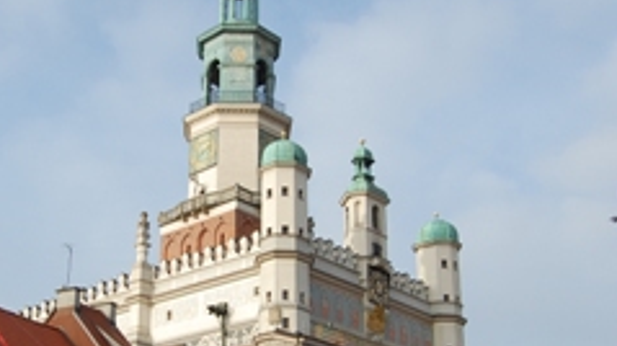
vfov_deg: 20.9
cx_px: 205
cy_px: 253
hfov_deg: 36.3
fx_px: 932
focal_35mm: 57
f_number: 10
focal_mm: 18
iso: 220
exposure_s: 1/250
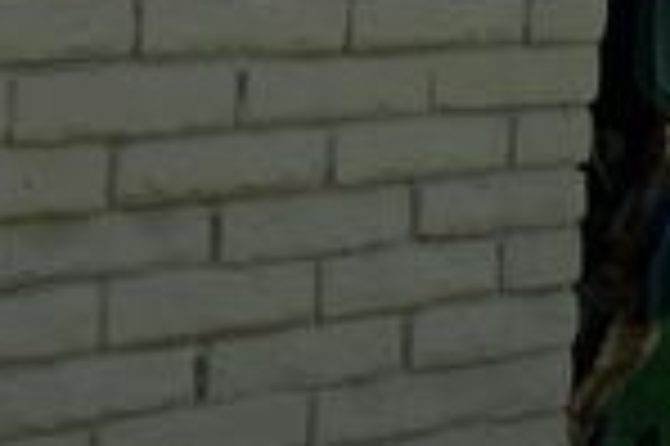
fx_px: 3458
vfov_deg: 7.2
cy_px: -279
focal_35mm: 186
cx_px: 2212
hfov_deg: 8.6
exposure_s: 1/2165
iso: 50
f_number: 1.5
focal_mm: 5.7
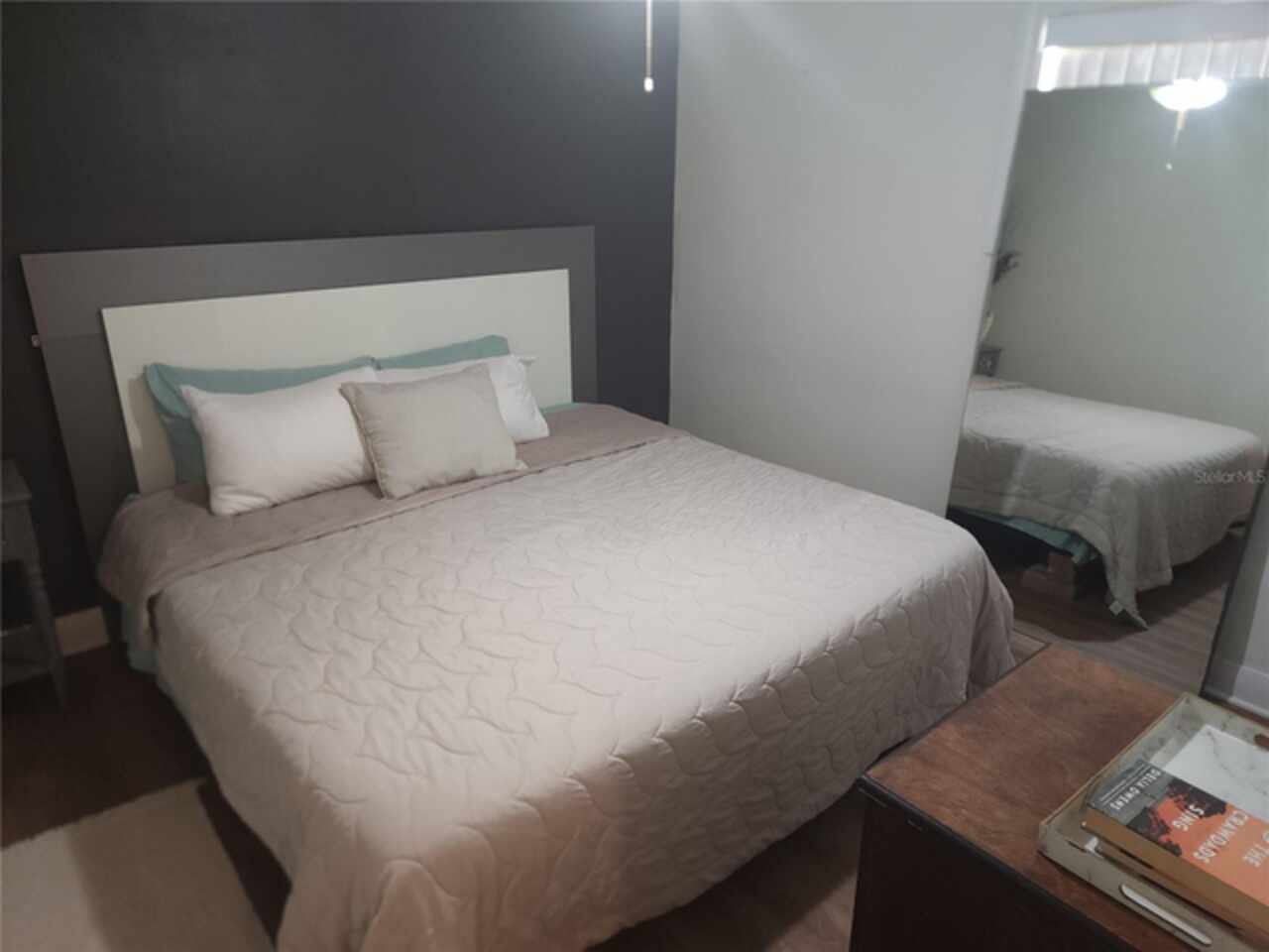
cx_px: 634
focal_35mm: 23
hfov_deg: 73.9
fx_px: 843
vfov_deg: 58.9
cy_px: 476
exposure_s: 1/15
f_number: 1.8
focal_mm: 6.4
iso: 125
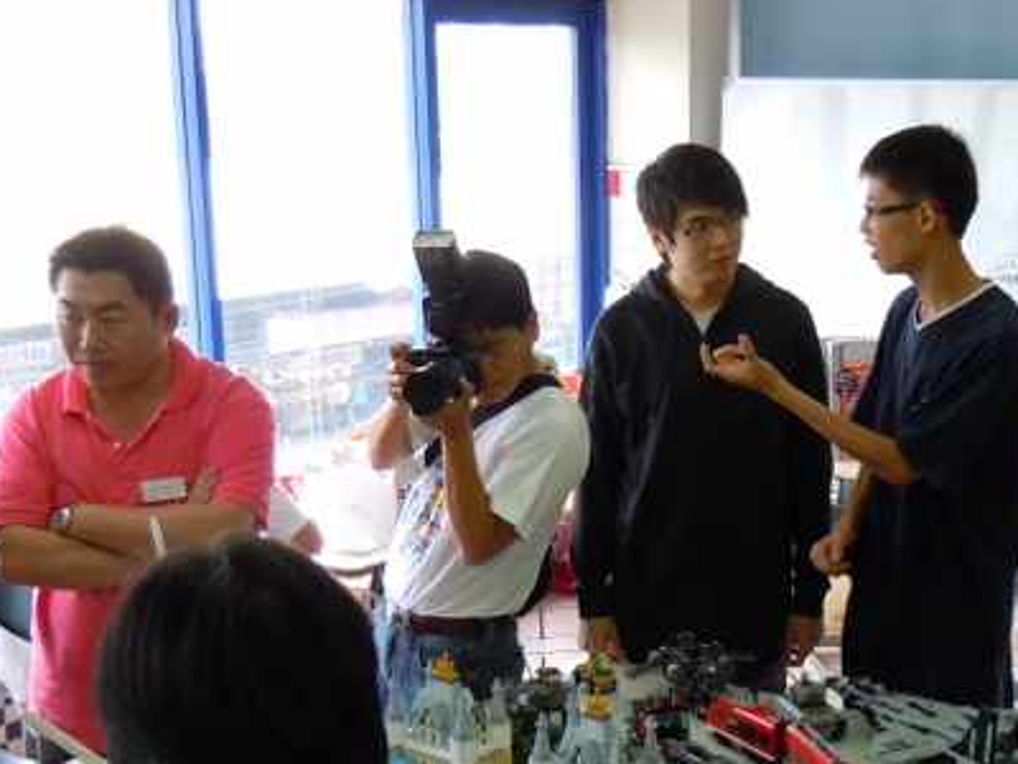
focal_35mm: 60
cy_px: 514
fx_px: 1765
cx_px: 677
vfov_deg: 24.3
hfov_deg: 31.9
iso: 200
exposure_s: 1/60
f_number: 3.5
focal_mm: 5.4
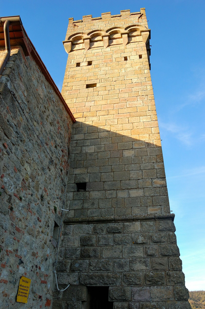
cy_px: 154
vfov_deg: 67.4
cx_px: 102
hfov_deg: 47.9
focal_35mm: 27
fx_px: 231
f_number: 8
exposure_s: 1/80
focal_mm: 18
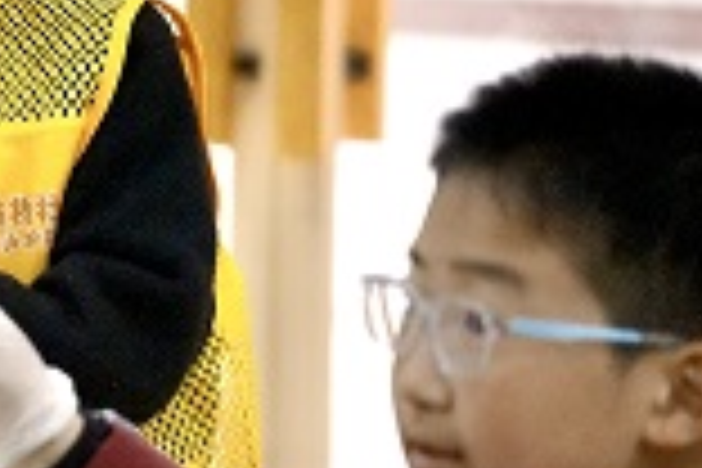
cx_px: -513
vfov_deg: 4.1
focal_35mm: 336
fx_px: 6551
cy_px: 238
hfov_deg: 6.0
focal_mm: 56
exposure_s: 1/3000
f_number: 1.7
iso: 5000
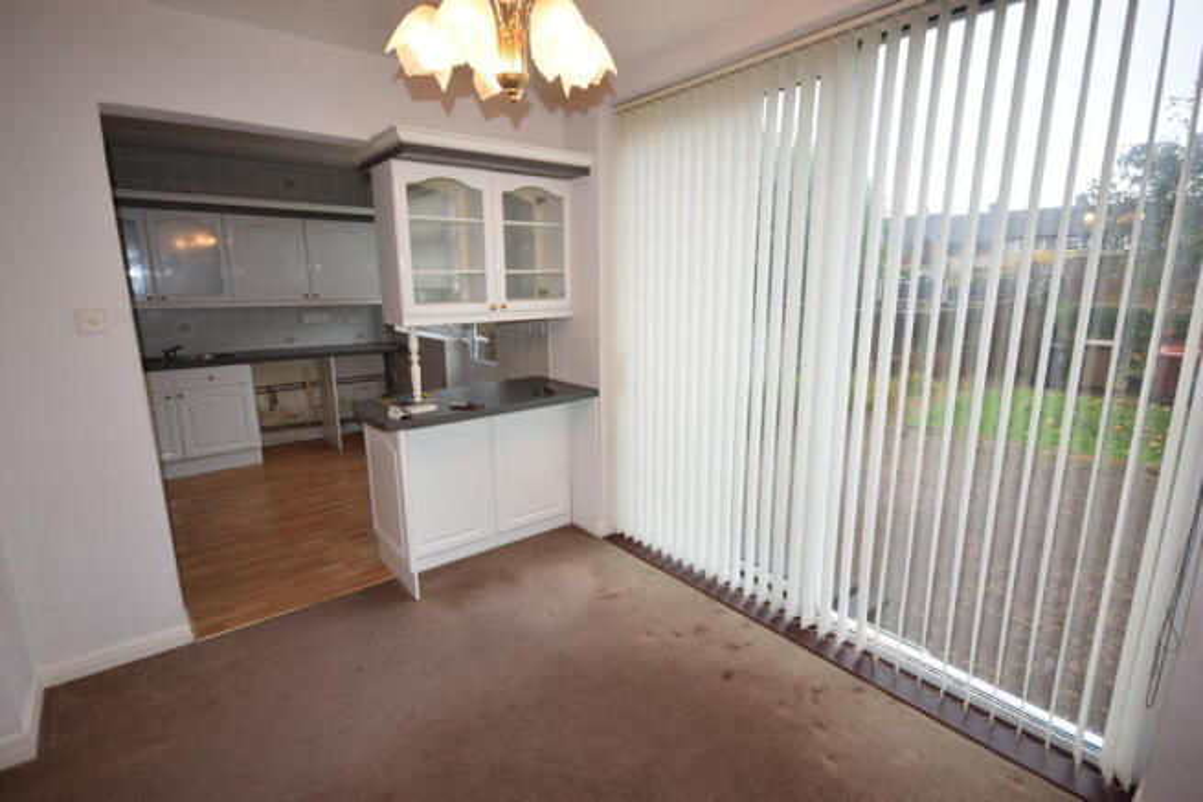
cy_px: 401
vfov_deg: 69.7
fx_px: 577
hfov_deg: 92.4
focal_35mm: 17
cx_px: 602
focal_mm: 11.5
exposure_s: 1/125
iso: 720
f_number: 5.6
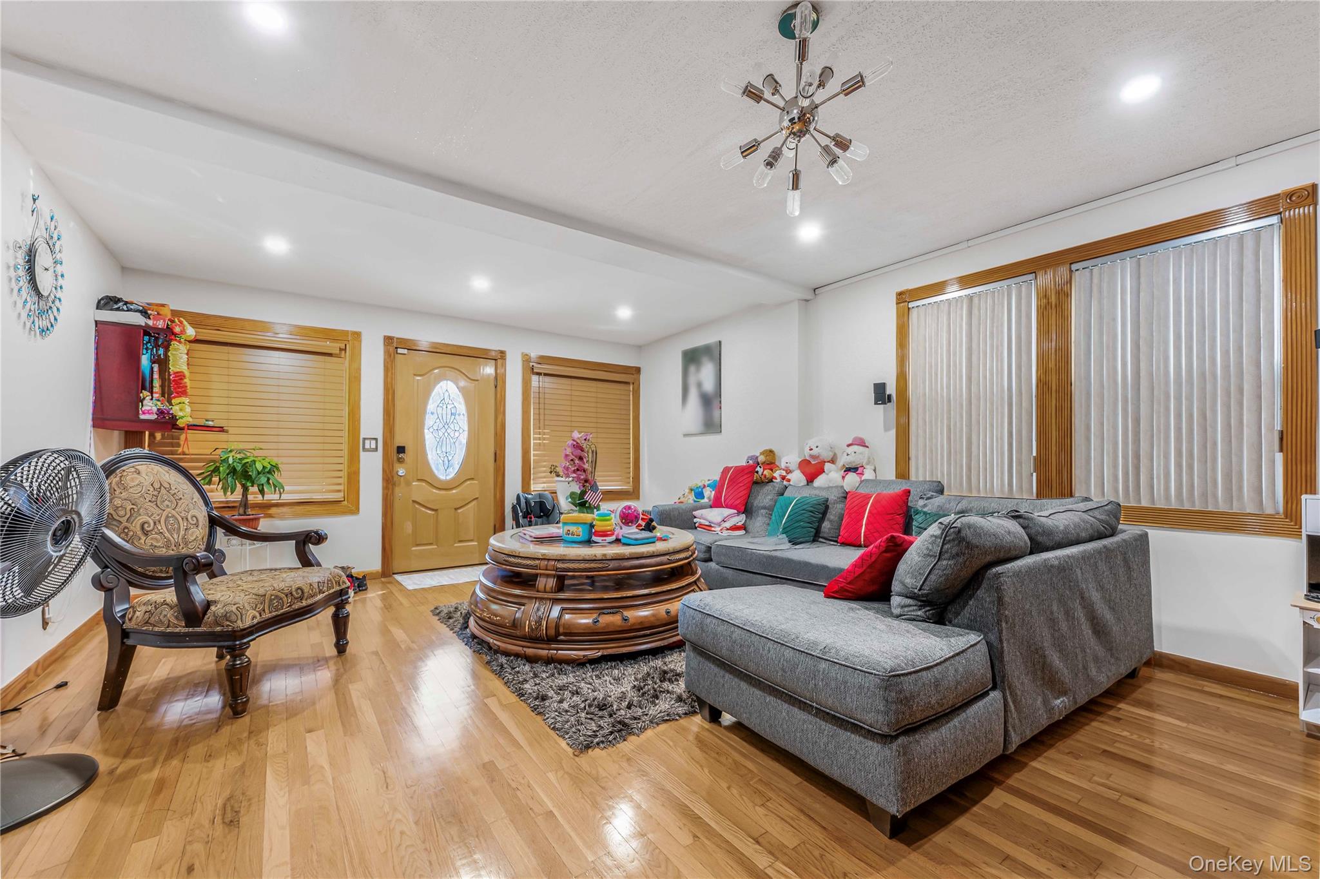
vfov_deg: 81.2
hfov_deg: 104.3
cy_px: 440
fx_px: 513
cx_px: 660
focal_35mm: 14
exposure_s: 1/2
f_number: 8
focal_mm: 14
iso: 800
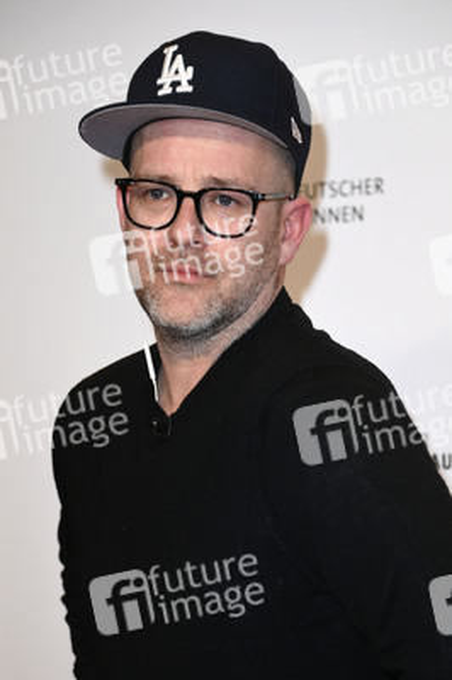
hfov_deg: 10.1
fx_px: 2547
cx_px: 226
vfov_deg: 15.2
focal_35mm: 135
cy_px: 340
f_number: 5.6
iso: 1250
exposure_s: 1/250
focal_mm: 135
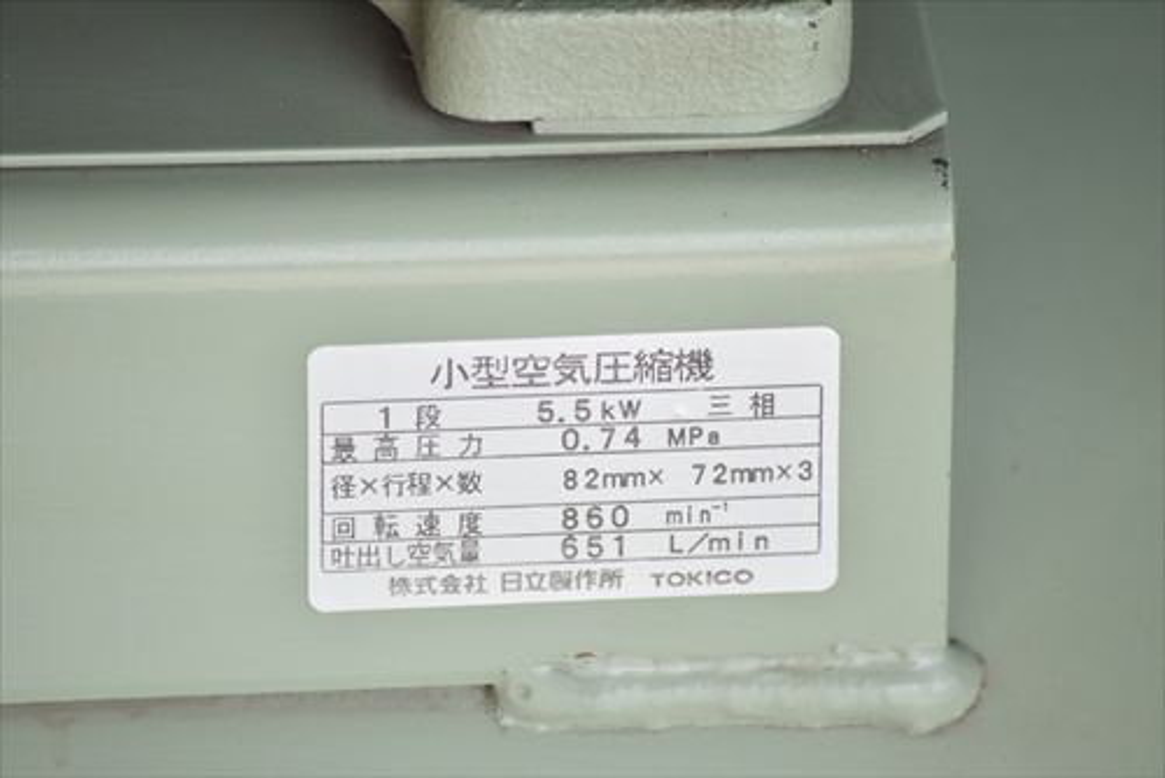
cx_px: 582
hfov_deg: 4.6
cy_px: 389
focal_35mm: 450
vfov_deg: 3.1
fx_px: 14570
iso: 1250
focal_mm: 300
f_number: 6.3
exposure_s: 1/1000
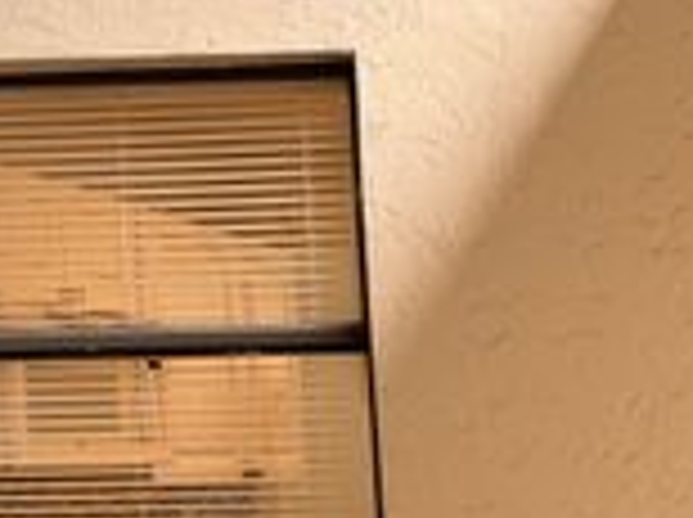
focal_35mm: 78
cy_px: 624
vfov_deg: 17.9
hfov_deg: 22.7
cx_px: 864
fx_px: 1559
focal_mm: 6.76
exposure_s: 1/121
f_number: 1.78
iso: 125
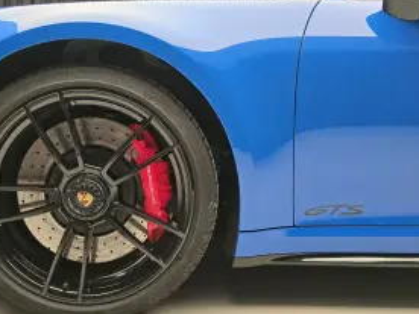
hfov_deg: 59.1
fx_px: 363
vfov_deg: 46.8
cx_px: 153
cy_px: 162
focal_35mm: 30
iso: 200
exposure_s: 1/100
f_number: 1.7
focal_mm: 6.3
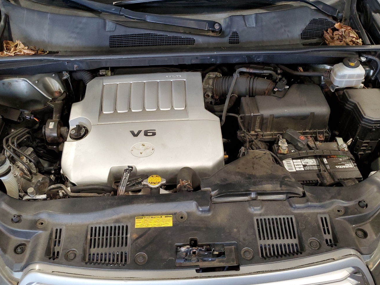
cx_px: 185
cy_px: 118
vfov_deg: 44.0
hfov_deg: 56.8
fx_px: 351
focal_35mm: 32
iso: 172
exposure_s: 1/60.2
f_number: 1.5
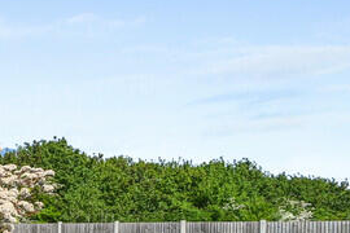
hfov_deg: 22.2
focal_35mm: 53
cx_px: -280
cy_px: 225
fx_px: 515
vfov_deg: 24.5
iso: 400
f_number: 11
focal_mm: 14
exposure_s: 1/640
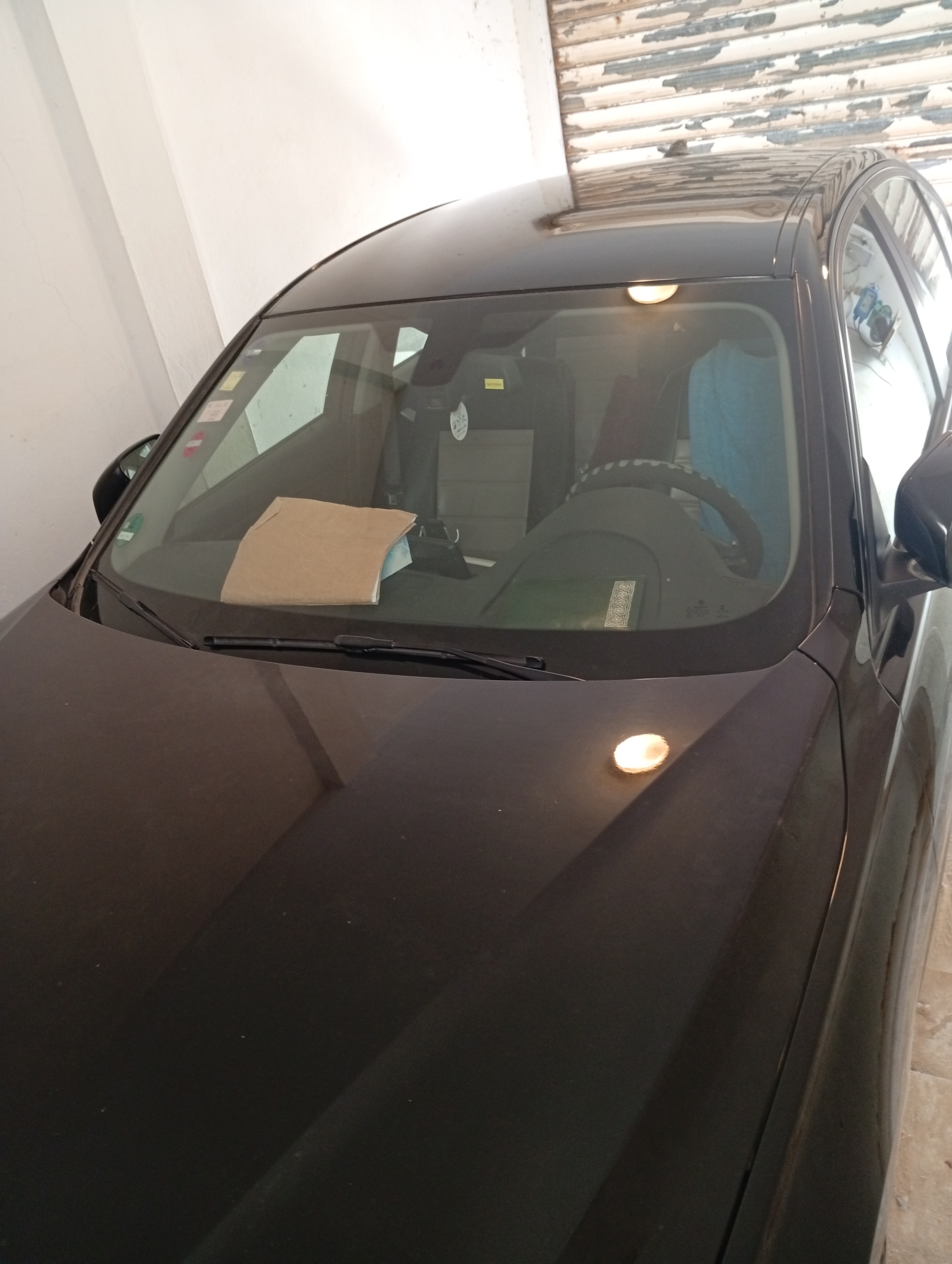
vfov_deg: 65.2
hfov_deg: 51.5
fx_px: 988
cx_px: 476
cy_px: 632
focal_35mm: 27
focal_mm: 3.98
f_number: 1.8
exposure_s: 1/33.3
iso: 585
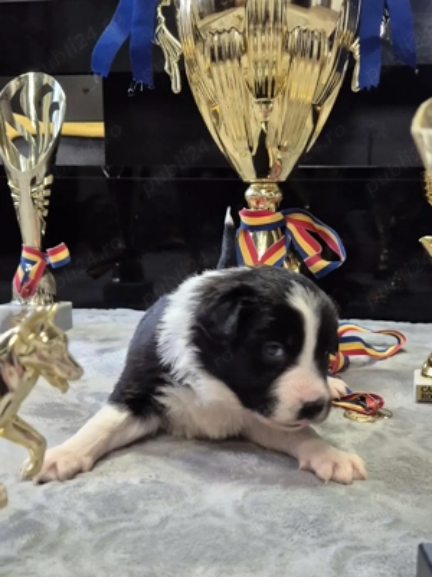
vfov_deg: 73.9
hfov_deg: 58.9
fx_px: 383
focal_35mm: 23
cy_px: 288
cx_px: 216
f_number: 1.8
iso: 320
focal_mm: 5.4
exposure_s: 1/100
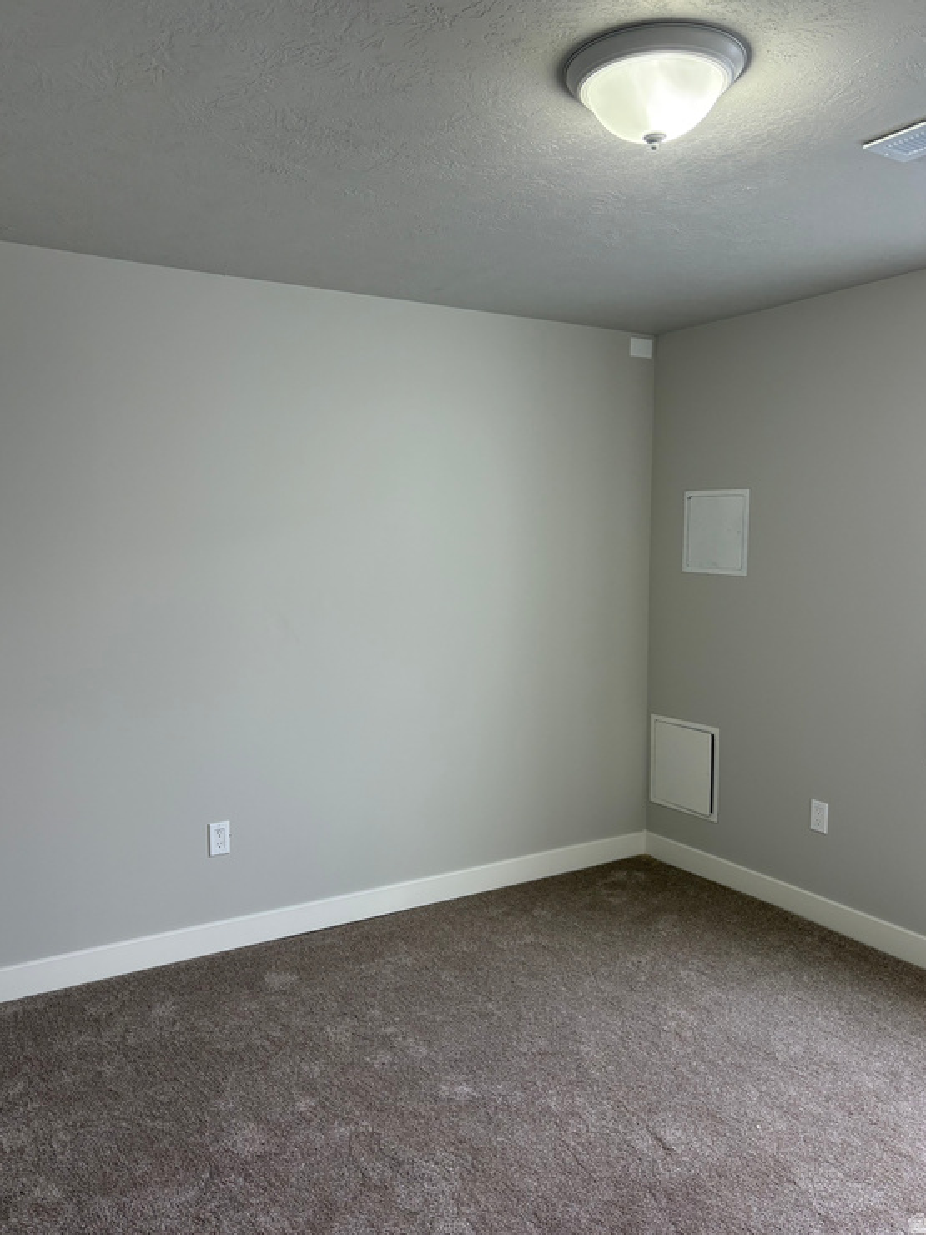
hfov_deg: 51.4
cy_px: 597
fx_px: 963
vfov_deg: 65.3
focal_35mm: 27
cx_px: 454
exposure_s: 1/132
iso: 125
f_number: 1.6
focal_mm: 5.96
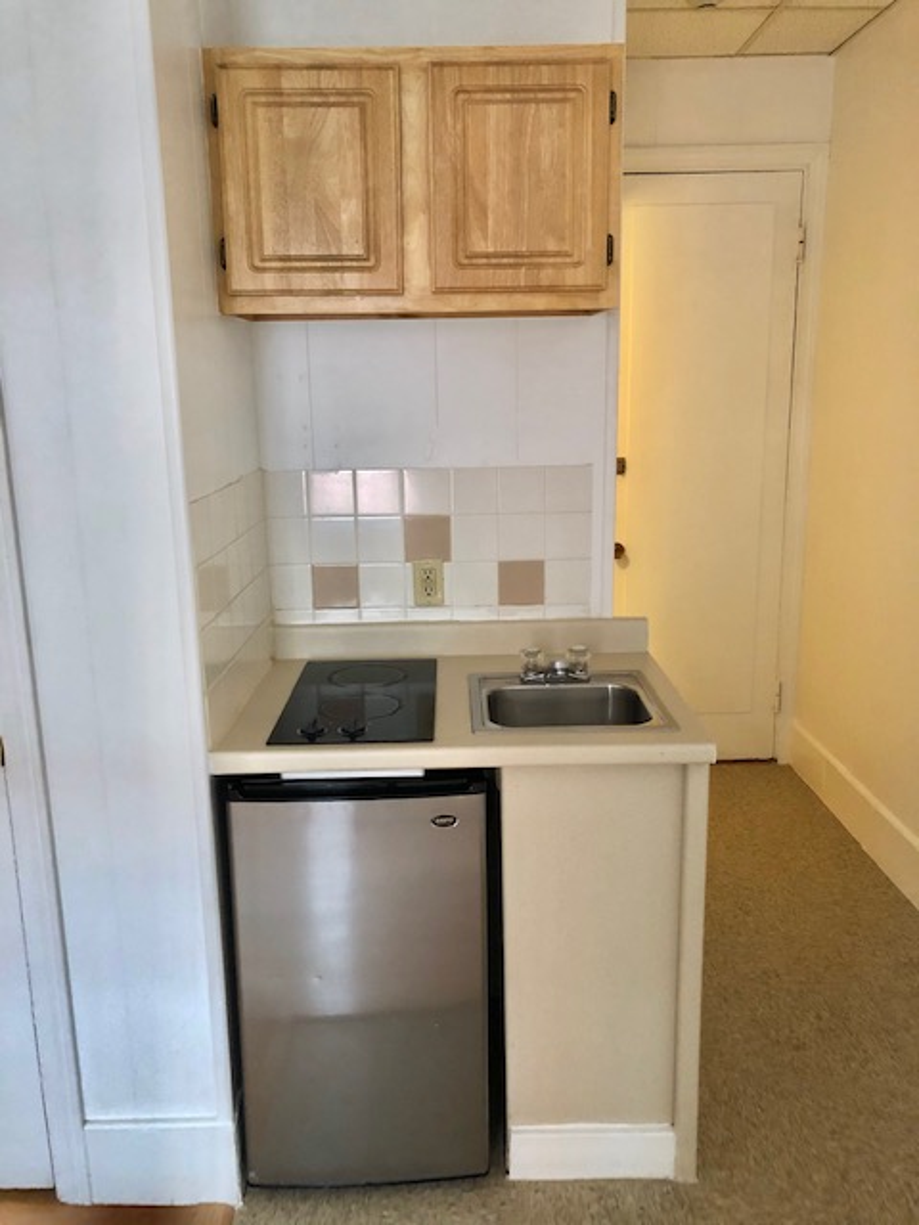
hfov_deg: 49.7
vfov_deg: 63.4
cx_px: 460
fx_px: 991
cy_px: 612
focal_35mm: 28
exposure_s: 1/15
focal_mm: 3.99
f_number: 1.8
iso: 100
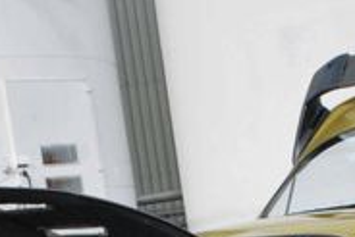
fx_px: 1234
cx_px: 253
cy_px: 380
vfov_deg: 10.5
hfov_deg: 16.3
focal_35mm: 125
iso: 800
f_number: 10
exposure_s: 1/500
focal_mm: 24
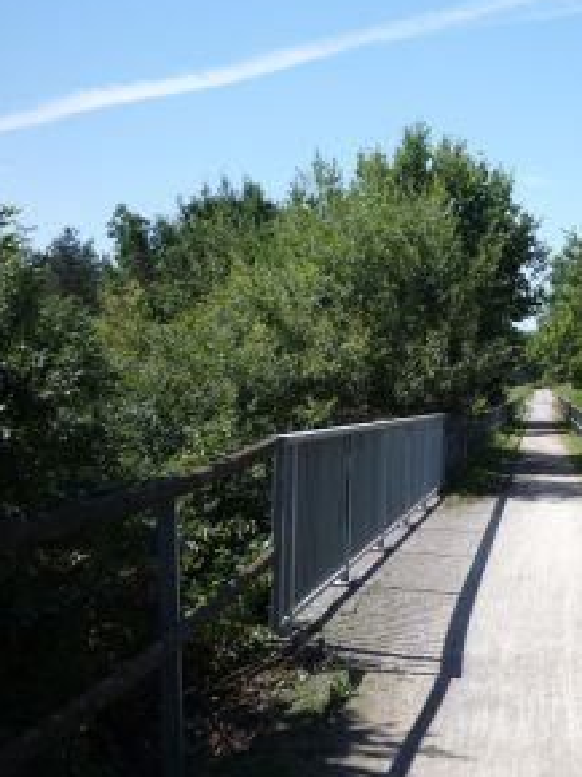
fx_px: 1190
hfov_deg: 25.5
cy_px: 405
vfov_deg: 36.2
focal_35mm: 53
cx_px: 638
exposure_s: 1/400
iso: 100
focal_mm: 5.2
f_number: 4.5
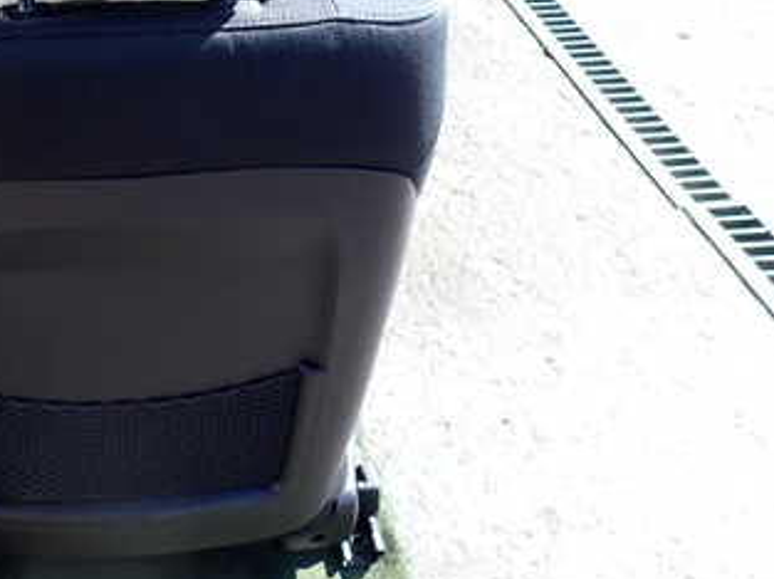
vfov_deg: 29.9
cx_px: 131
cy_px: 181
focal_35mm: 48
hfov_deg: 37.9
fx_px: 1072
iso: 100
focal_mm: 4.5
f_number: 2.8
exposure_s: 1/200
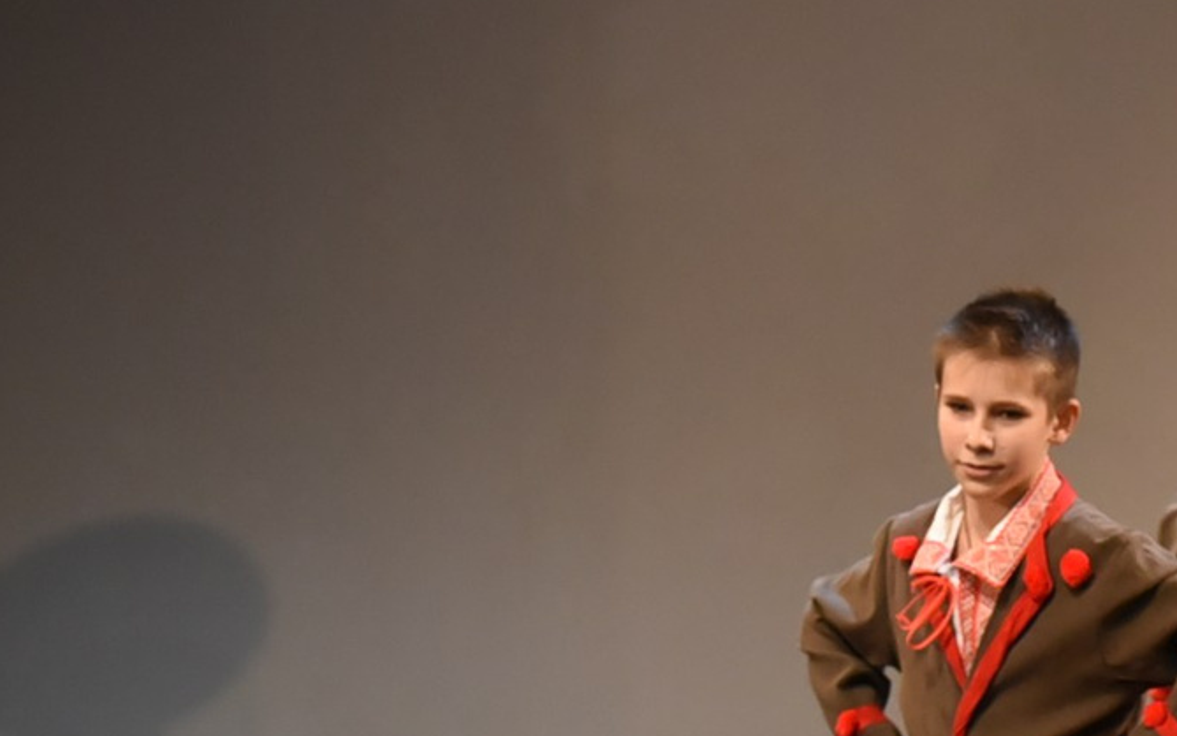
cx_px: 1782
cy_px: 464
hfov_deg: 4.3
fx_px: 15652
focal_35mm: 488
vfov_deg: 2.7
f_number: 2.8
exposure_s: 1/320
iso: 2500
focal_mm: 125
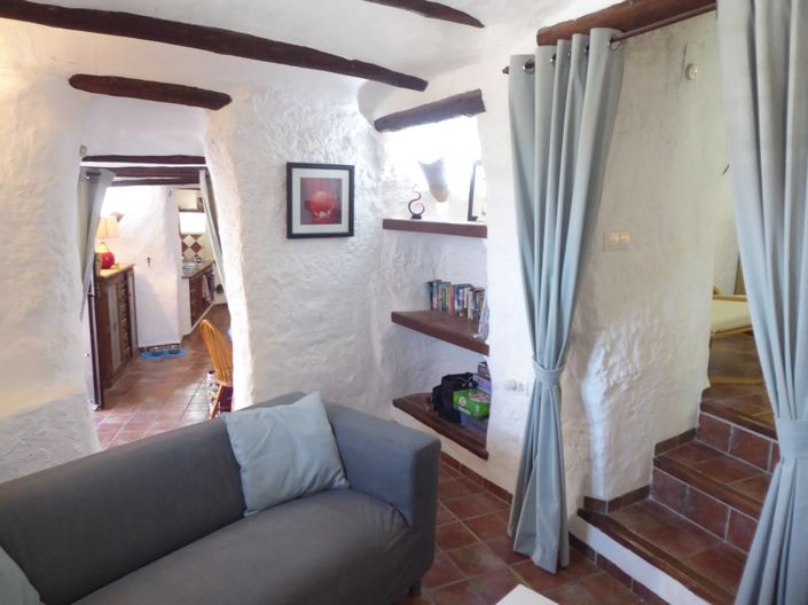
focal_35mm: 25
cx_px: 404
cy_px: 302
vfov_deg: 54.8
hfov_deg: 69.4
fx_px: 583
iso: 400
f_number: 3.3
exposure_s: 1/10
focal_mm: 4.3
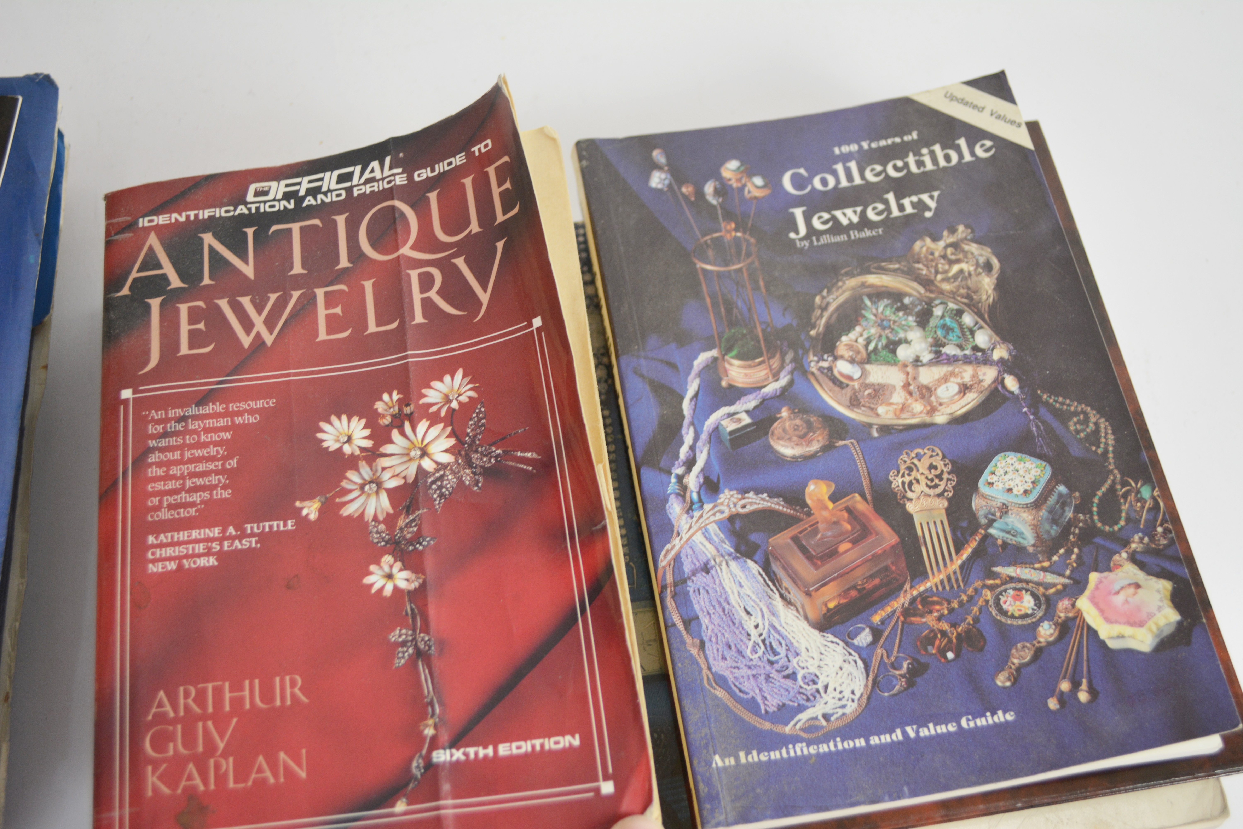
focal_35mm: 45
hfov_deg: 43.6
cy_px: 414
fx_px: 1554
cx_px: 622
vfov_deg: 29.9
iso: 400
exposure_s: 1/100
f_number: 4.5
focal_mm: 30
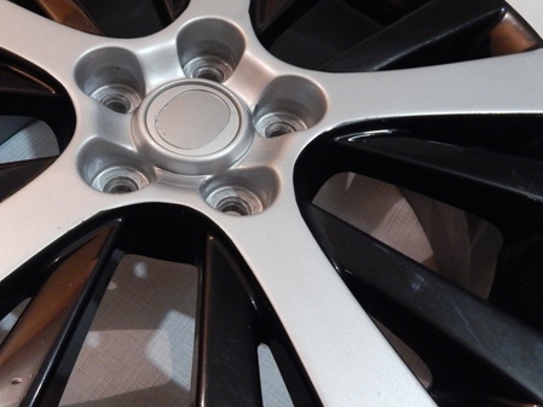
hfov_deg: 45.3
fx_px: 643
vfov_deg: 35.2
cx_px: 193
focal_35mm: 41
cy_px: 200
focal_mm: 4
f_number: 3
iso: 450
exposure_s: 1/8
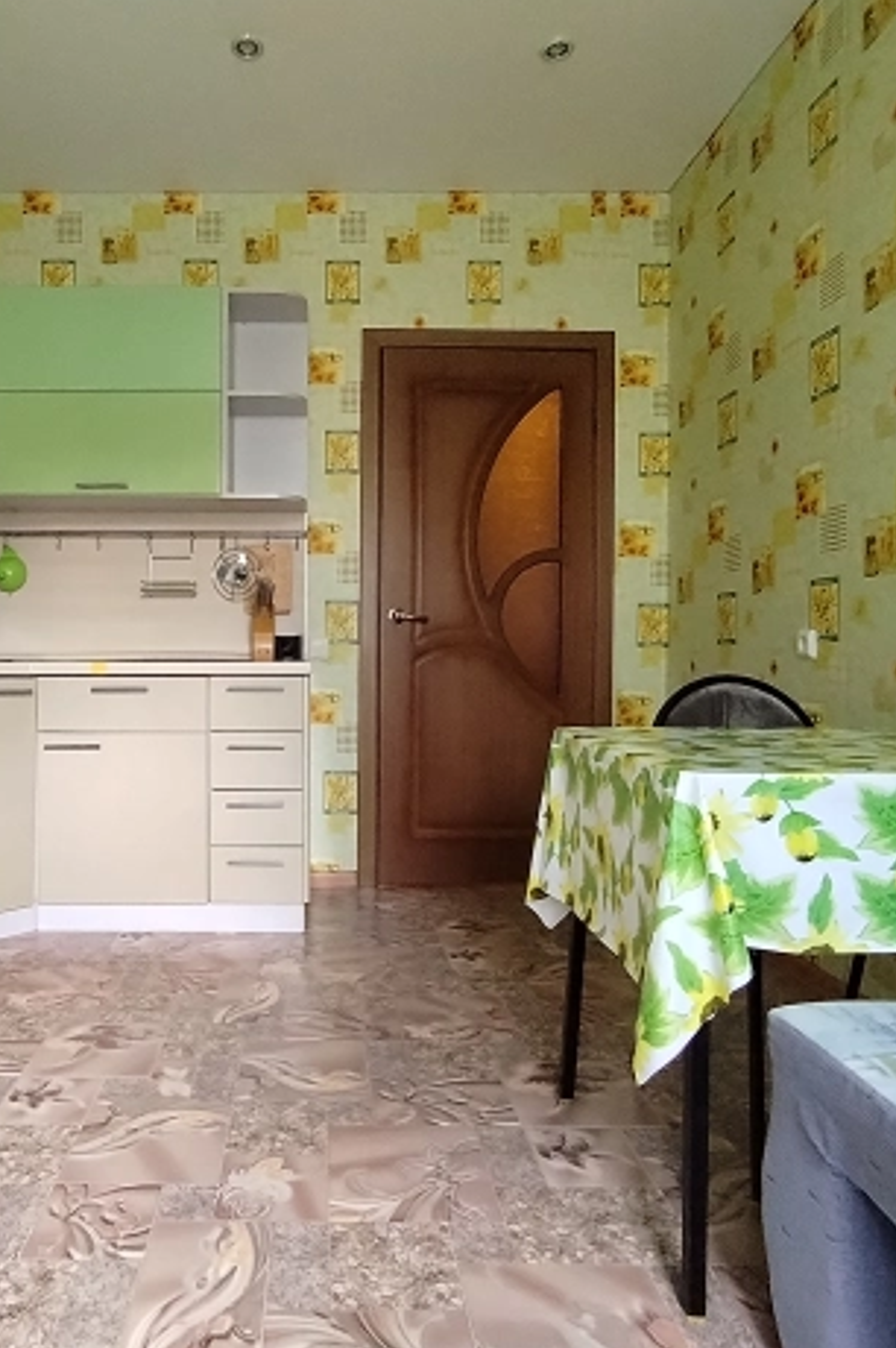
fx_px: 897
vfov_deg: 73.8
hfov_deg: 52.2
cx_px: 310
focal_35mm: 24
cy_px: 668
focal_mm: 1.42
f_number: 2.2
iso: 281
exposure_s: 1/33.3
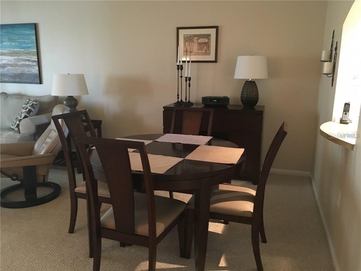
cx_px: 180
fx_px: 302
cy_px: 136
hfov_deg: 61.7
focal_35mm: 29
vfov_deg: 48.2
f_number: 2.2
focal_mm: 4.15
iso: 400
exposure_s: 1/15
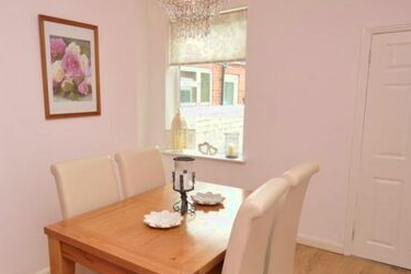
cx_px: 159
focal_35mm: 28
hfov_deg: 64.7
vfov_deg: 46.4
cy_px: 134
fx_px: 320
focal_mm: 10
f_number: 4
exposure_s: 1/60
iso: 400
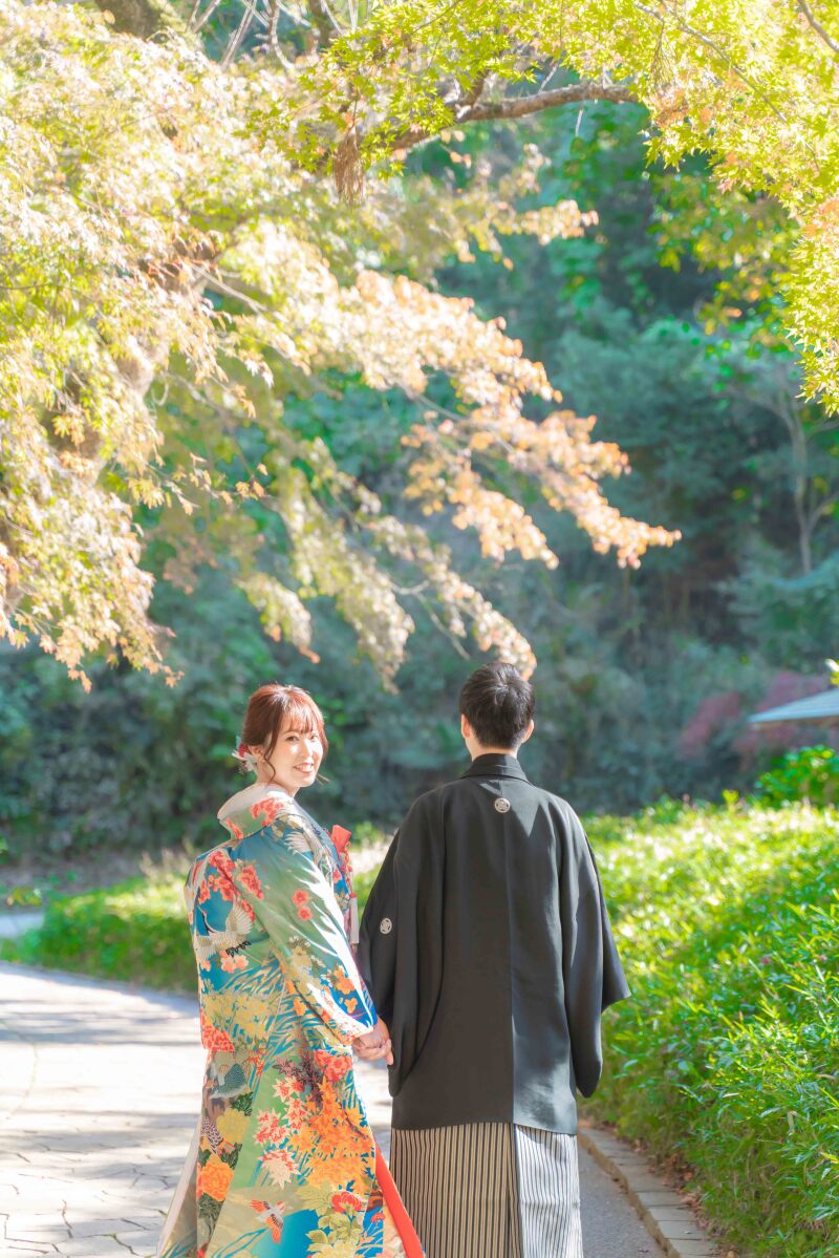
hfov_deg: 18.2
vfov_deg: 27.0
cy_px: 629
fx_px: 2620
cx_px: 420
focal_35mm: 75
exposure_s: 1/320
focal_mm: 75
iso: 400
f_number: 3.2
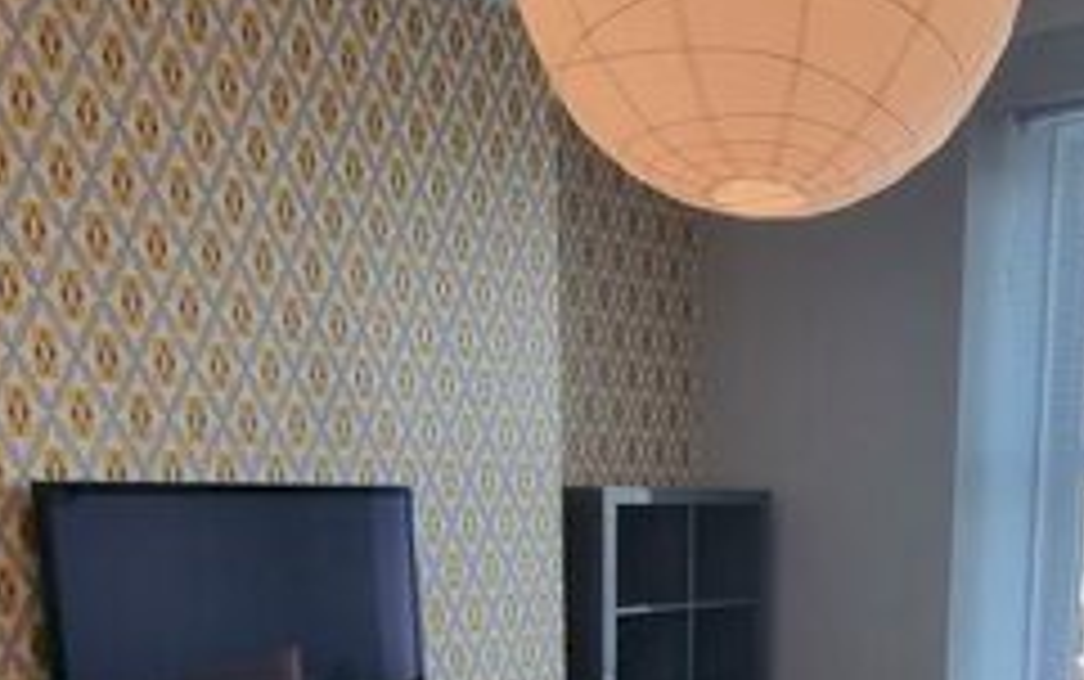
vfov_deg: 29.2
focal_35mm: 40
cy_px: 732
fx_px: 1183
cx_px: 751
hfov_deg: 48.1
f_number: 2.2
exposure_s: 1/50
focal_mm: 2.2
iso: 64
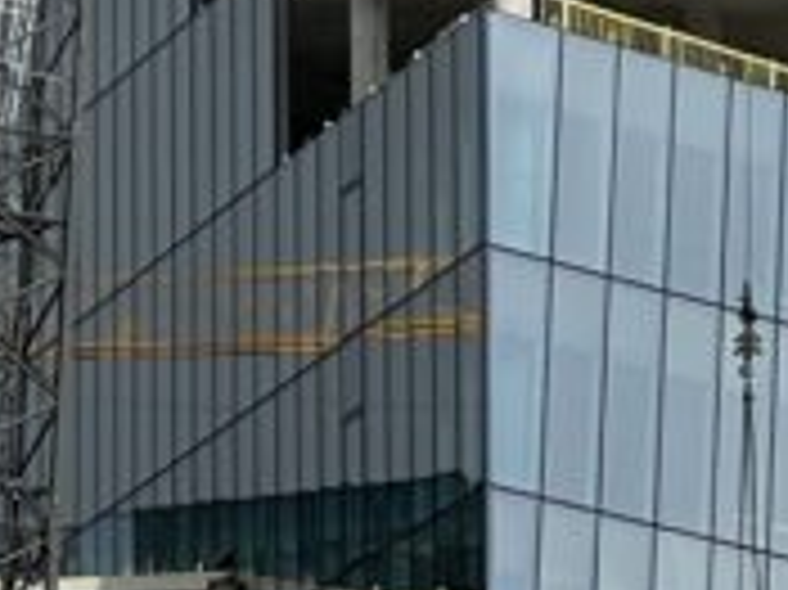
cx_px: -194
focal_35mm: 450
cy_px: 576
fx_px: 10237
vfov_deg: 3.3
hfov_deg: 4.4
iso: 32
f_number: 2.8
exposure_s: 1/1074
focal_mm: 9
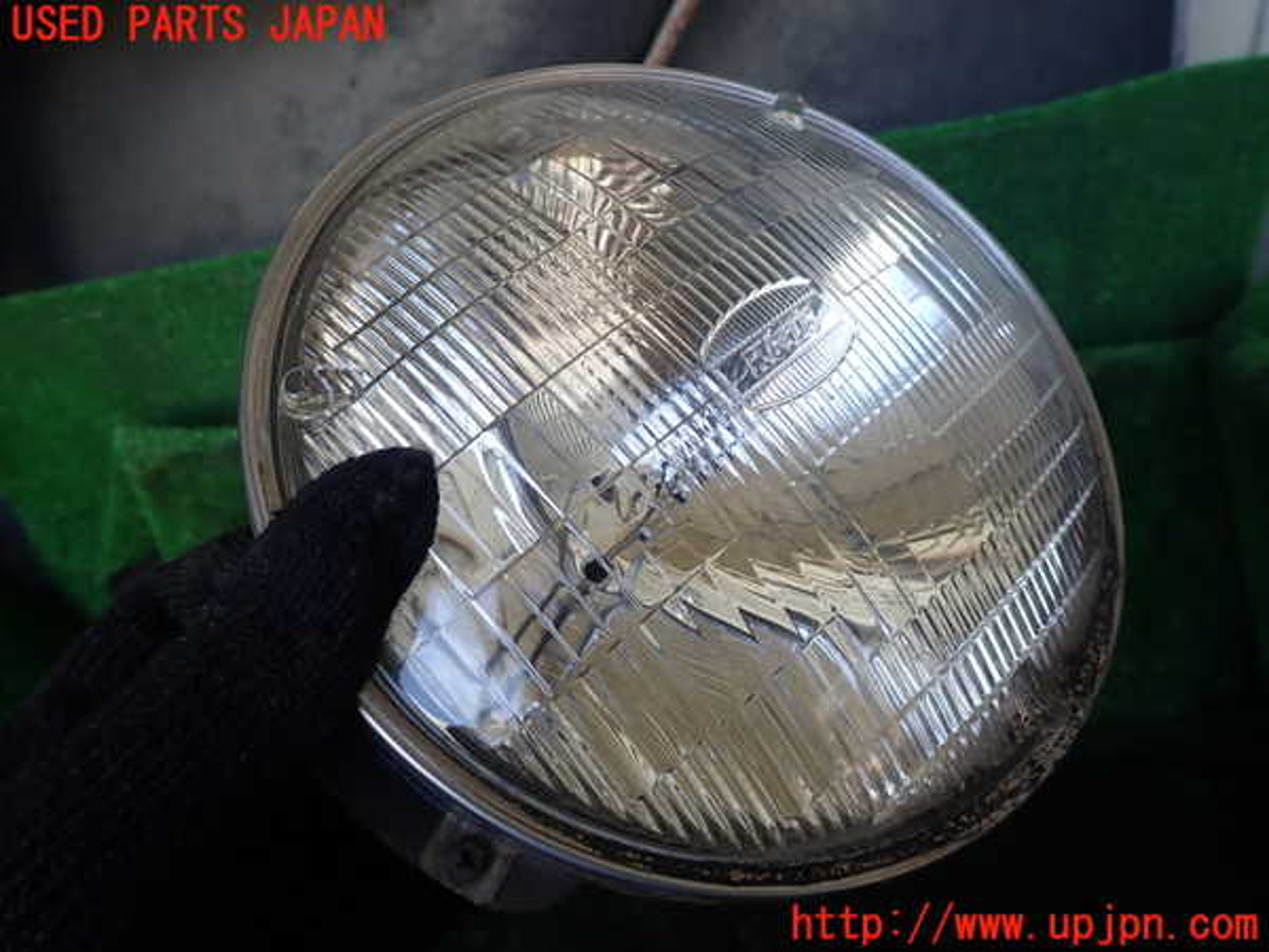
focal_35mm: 25
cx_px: 634
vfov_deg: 54.9
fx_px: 916
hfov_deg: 69.4
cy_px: 476
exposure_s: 1/80
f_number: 2.8
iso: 100
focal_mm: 4.5
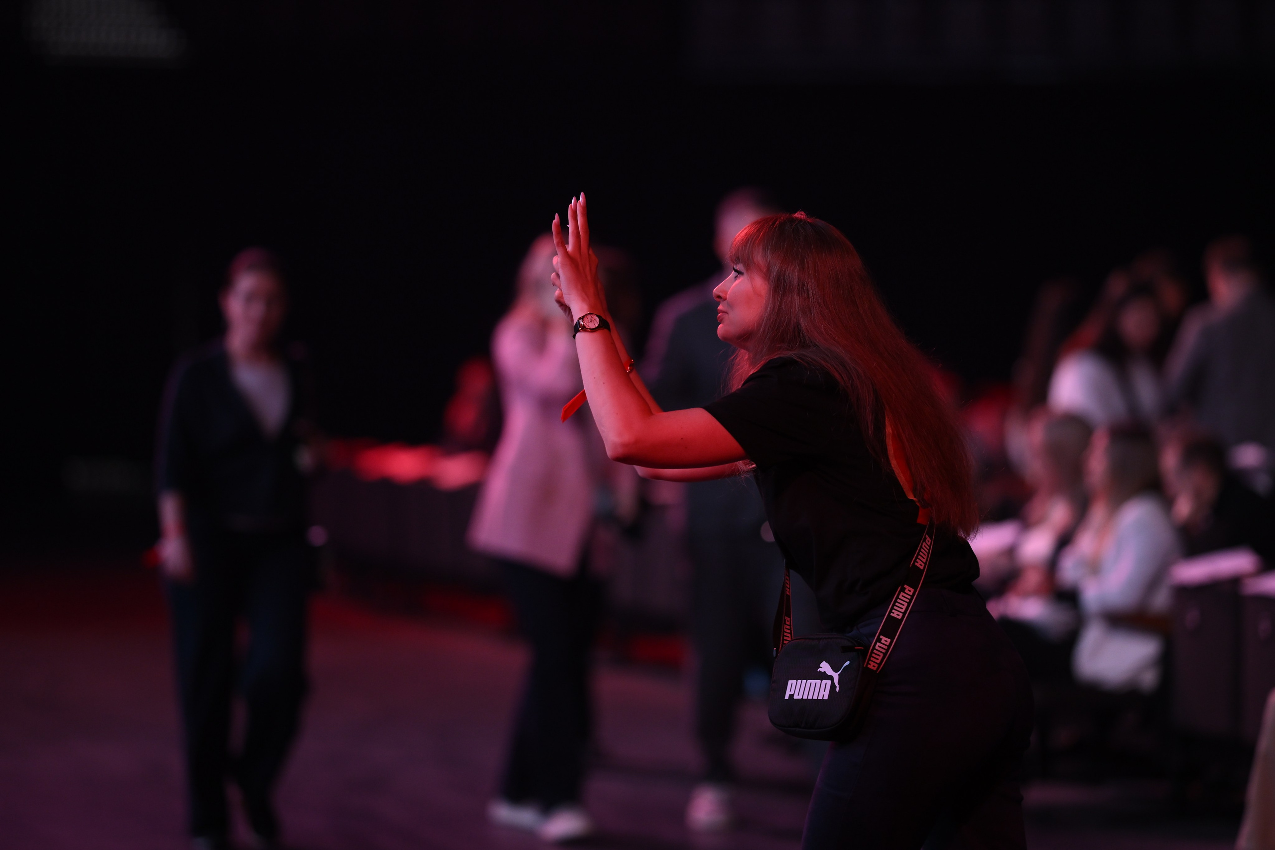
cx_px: 638
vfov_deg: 10.2
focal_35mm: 135
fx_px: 4781
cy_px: 425
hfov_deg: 15.2
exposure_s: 1/320
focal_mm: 135
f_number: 1.8
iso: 1250
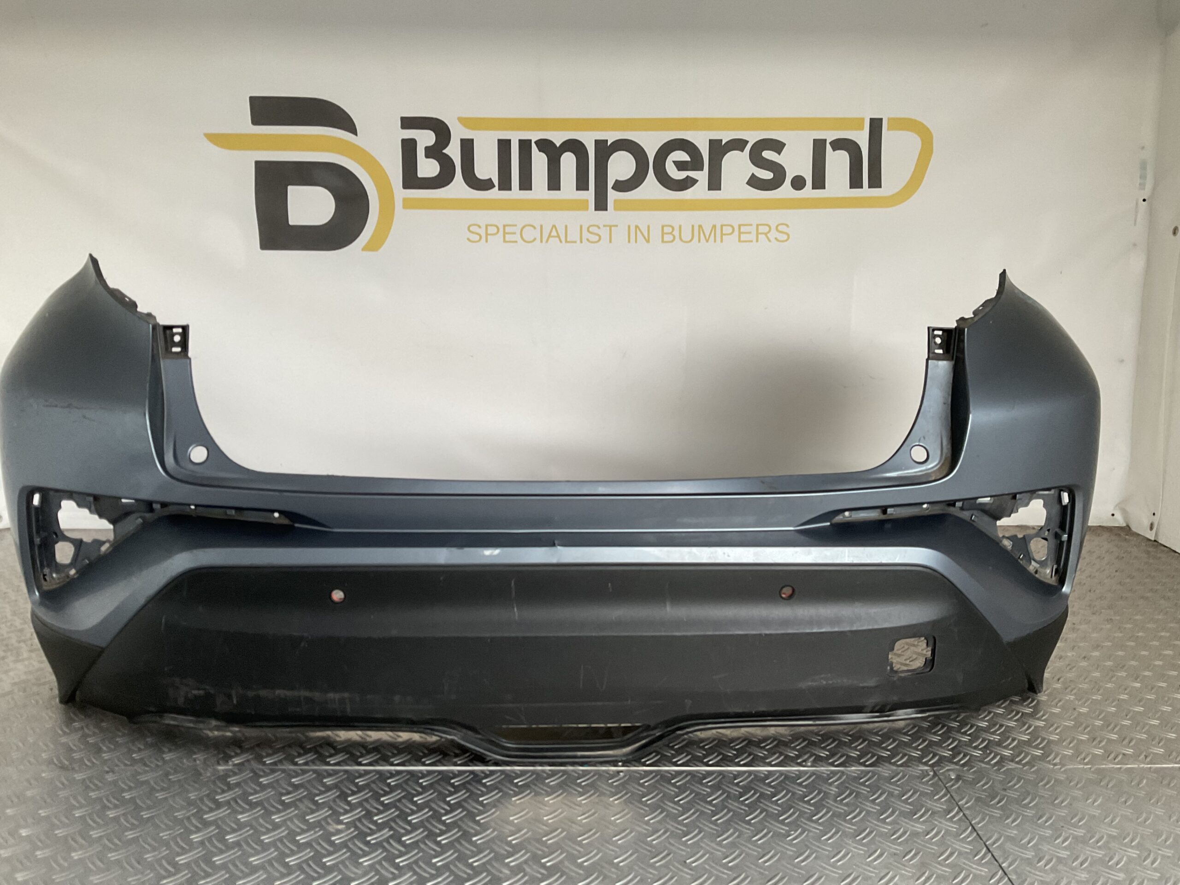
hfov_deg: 61.7
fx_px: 989
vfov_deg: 48.2
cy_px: 442
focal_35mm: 29
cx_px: 590
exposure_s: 1/50
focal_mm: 3
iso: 80
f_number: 1.8
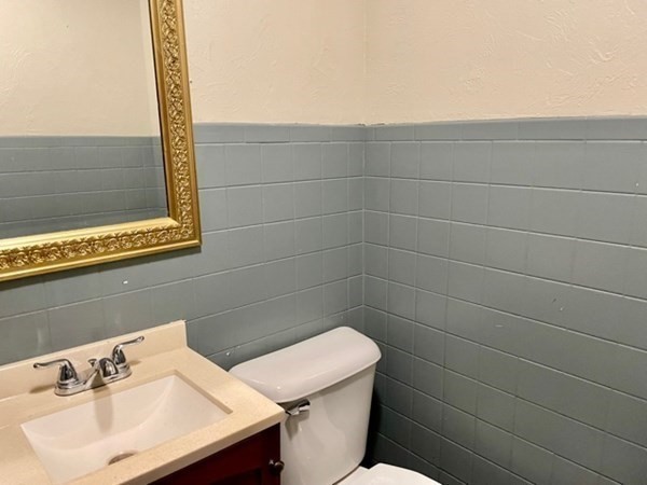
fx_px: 486
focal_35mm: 26
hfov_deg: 67.3
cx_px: 324
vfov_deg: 53.1
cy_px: 242
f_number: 1.6
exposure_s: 1/40
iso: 500
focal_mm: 4.2
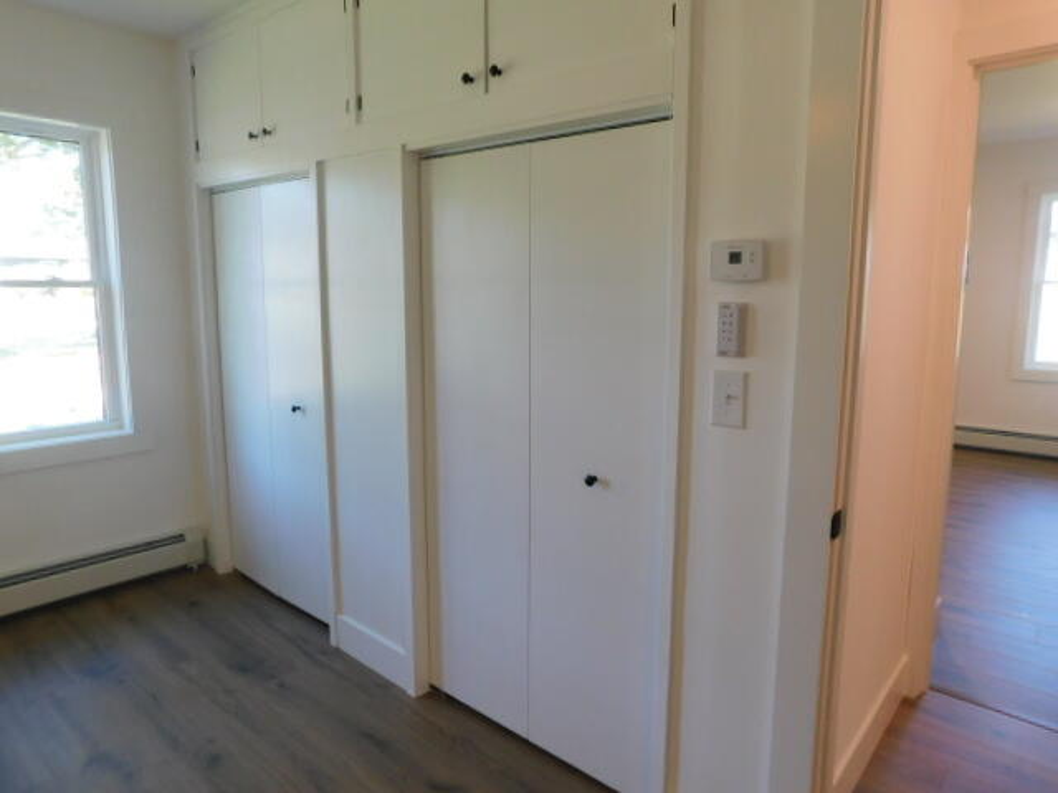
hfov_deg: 73.9
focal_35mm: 23
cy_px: 396
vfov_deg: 58.9
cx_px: 529
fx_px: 703
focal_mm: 4
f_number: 3
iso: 160
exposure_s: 1/30
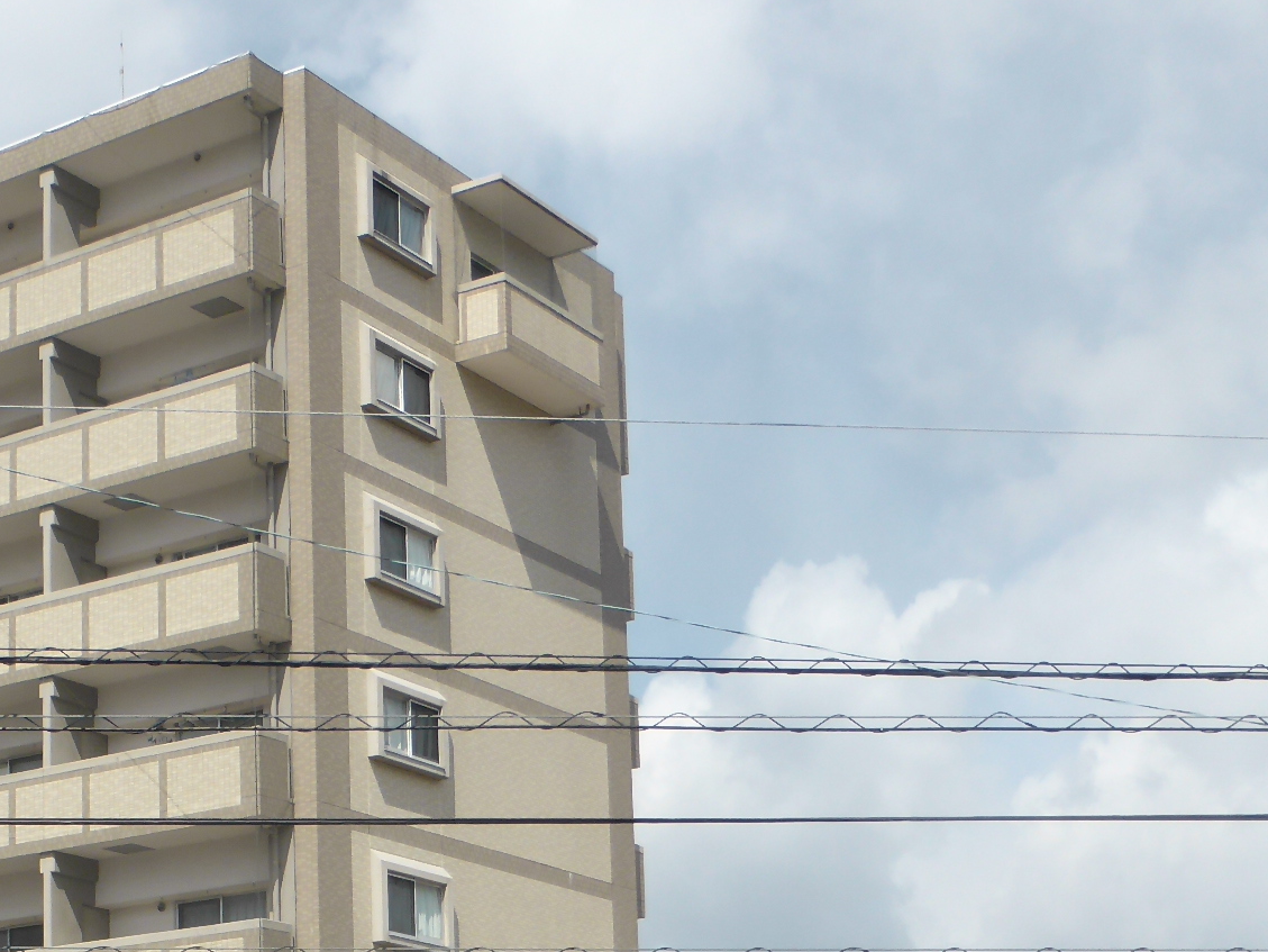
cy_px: 983
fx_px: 2491
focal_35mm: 68
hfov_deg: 27.7
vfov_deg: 20.8
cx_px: 171
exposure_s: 1/1300
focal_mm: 5.4
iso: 100
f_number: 3.6
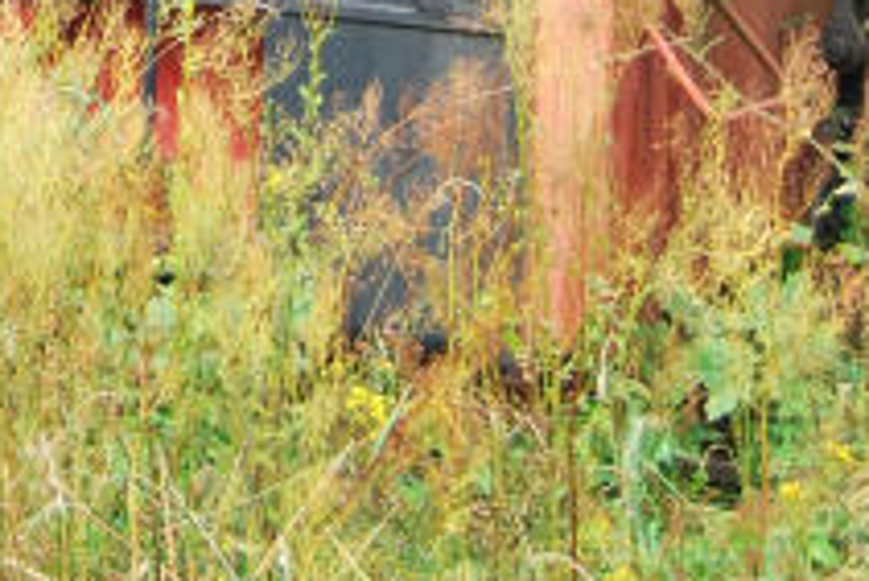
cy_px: -532
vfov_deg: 8.0
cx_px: -412
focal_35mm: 166
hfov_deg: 11.9
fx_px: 4010
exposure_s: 1/200
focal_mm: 26
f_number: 4.2
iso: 200
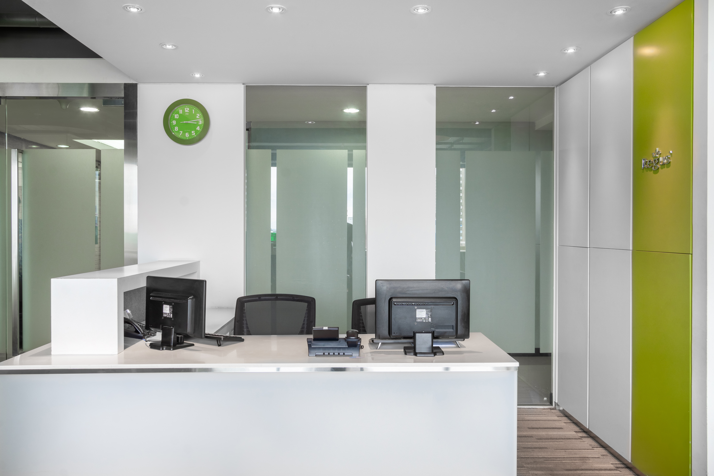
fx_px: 535
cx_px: 357
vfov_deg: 47.9
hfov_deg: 67.4
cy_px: 238
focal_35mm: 27
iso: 250
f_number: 11
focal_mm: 18
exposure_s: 1/60
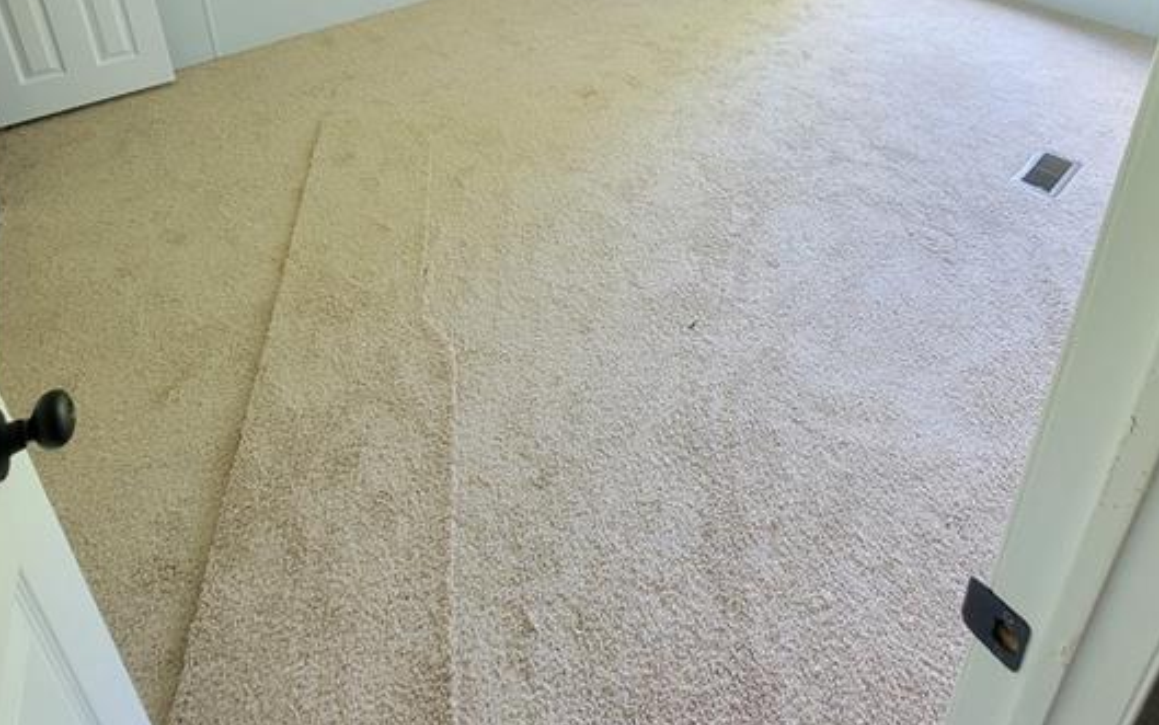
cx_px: 605
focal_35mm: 20
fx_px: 632
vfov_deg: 47.0
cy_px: -37
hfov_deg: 85.0
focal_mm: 2.2
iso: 320
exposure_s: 1/30
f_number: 2.2
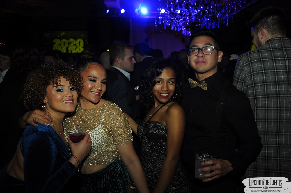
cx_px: 146
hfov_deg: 57.3
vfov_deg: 39.9
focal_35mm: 33
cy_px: 96
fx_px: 266
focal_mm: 22
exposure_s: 1/60
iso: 400
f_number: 4.5
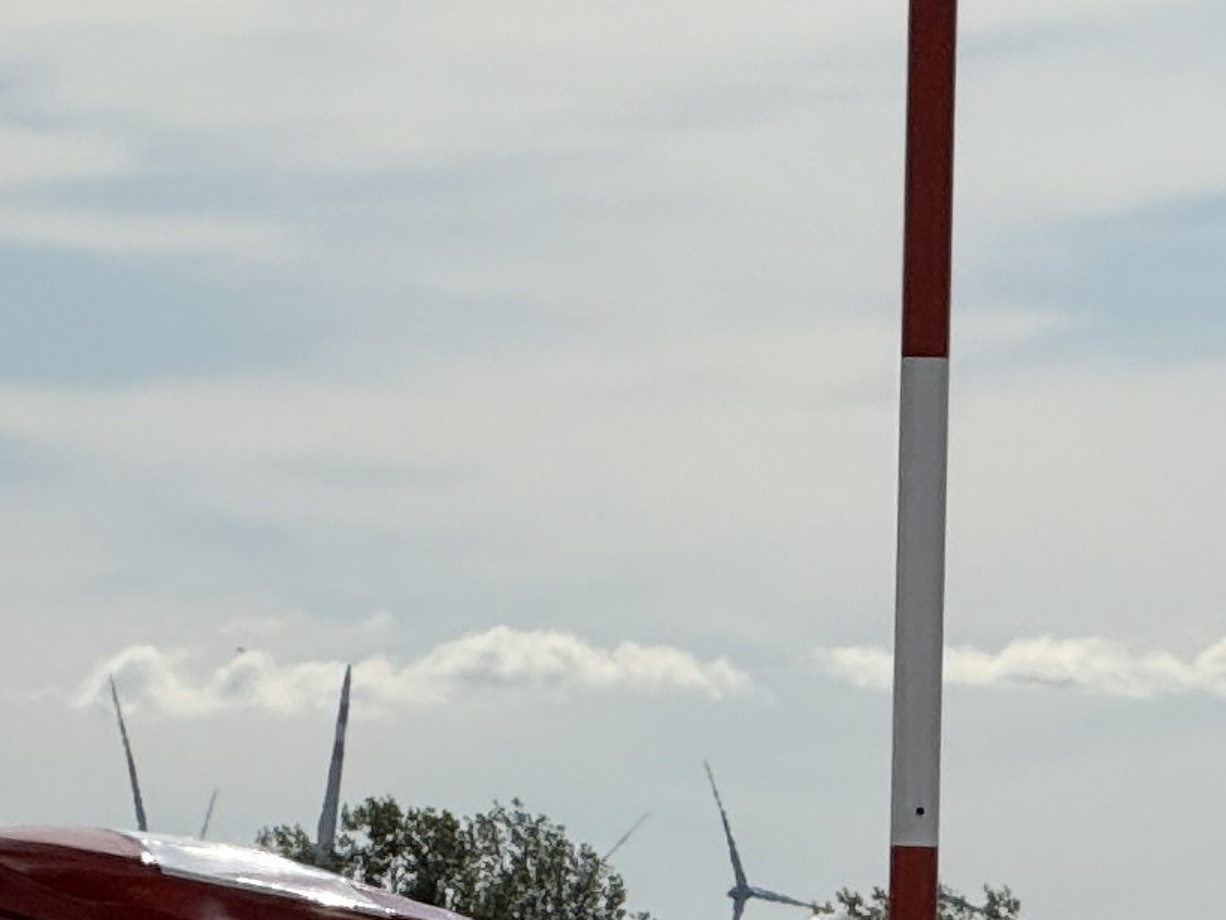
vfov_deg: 2.5
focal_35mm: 589
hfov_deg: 3.4
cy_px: 530
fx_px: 20864
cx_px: 772
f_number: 2.8
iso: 50
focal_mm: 15.66
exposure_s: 1/3344
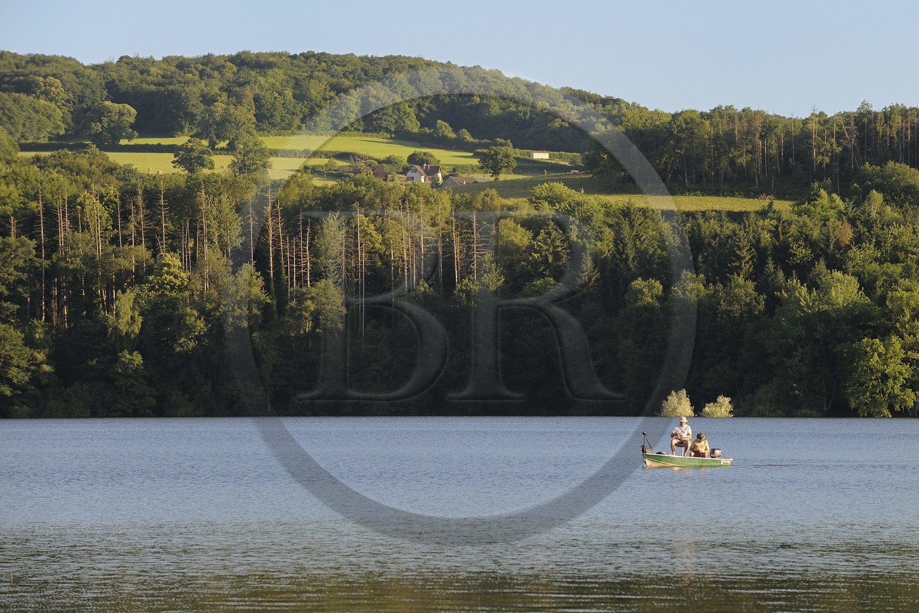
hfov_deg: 12.8
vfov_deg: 8.6
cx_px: 460
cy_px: 306
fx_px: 4085
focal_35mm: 160
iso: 200
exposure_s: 1/250
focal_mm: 160
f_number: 6.3
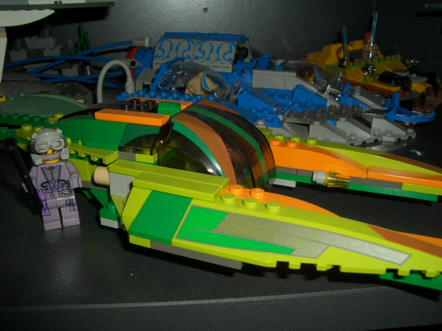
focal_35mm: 35
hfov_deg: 52.6
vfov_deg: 40.7
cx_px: 221
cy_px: 166
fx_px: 447
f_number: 4.3
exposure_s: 1/60
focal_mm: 5.8
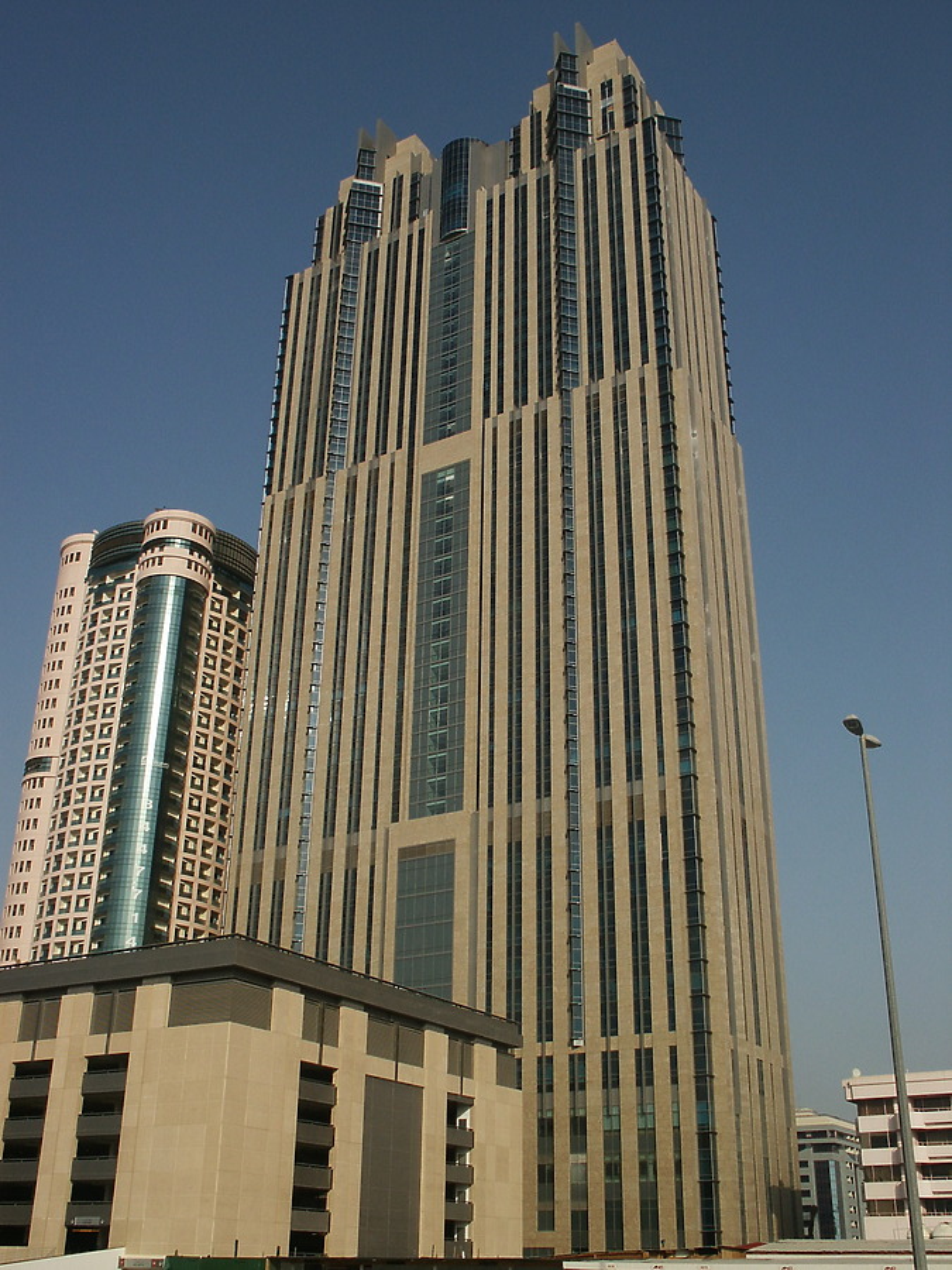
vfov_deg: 52.6
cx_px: 476
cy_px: 635
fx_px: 1283
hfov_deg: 40.7
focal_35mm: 35
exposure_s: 1/500
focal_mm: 7.18
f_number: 6.7
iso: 64
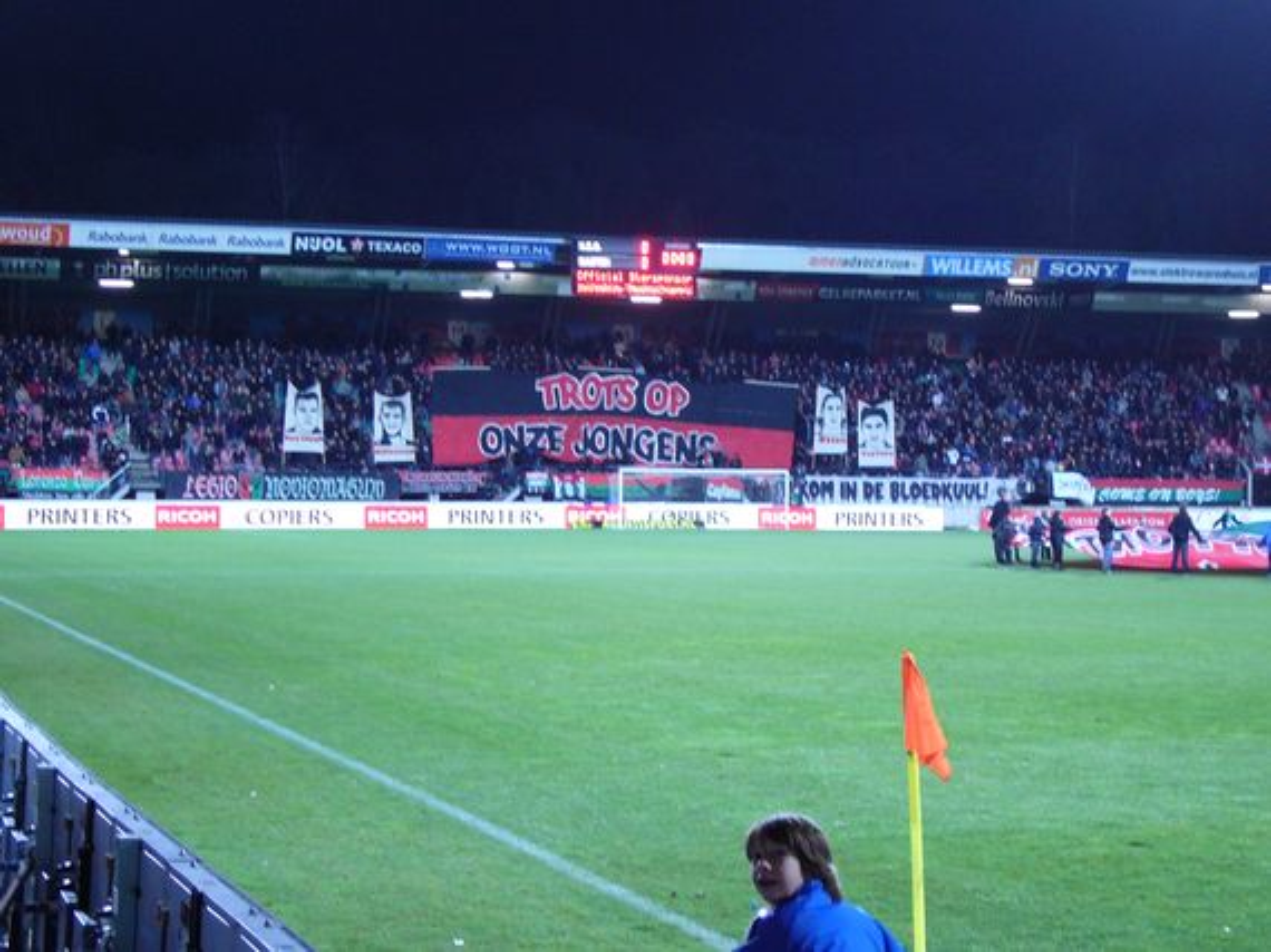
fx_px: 2826
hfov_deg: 25.3
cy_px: 476
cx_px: 636
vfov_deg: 19.1
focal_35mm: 77
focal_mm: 12.9
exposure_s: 1/10
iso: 200
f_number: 4.3
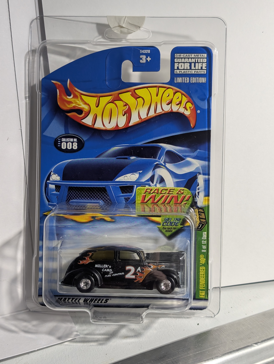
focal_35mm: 49
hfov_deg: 29.7
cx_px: 137
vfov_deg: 38.9
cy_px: 182
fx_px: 516
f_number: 1.68
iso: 185
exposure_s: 1/68.6
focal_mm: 6.9
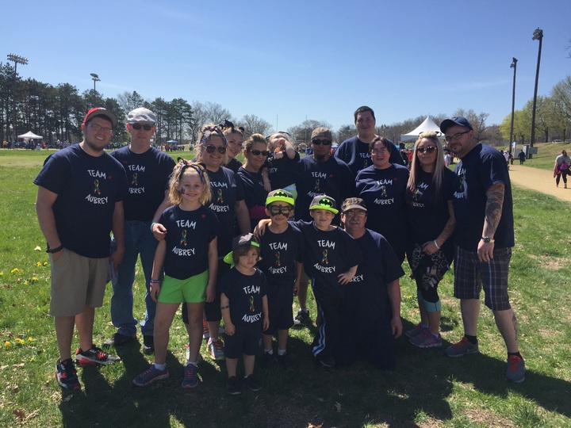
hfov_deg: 61.7
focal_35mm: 29
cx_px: 286
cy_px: 214
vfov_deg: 48.2
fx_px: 478
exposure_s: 1/1883
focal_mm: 4.15
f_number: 2.2
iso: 32
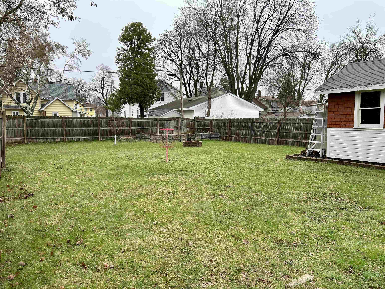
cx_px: 192
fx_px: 289
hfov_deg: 67.3
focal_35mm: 26
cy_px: 144
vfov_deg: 53.1
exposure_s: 1/775
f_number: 1.5
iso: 50
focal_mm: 5.7
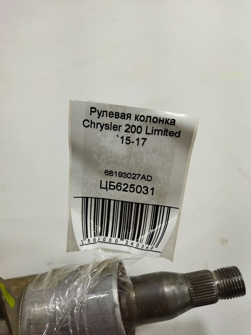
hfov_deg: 51.4
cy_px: 168
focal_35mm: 27
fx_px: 261
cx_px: 126
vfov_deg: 65.3
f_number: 1.79
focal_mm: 4.71
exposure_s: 1/245
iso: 100
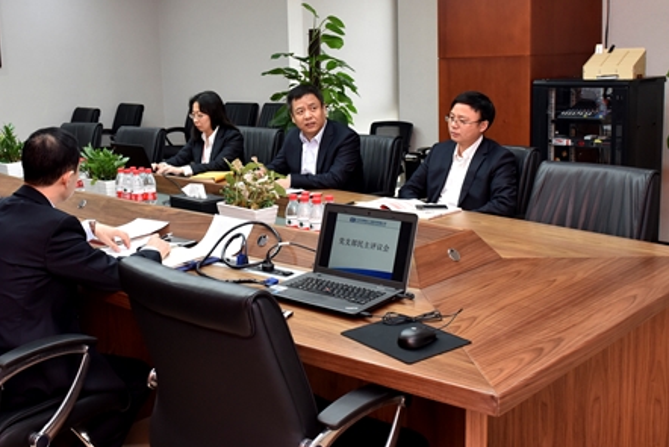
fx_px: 744
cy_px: 175
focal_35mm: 40
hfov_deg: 48.1
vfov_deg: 33.3
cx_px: 257
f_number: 6.3
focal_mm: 24
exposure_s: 1/60
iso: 1000
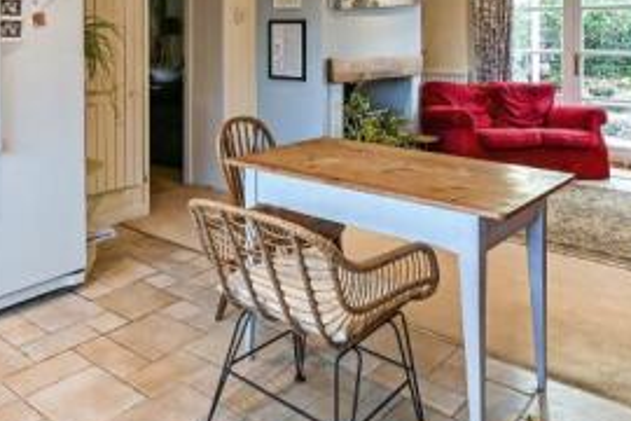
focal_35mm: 34
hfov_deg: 54.1
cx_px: 188
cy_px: 32
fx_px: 596
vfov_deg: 36.2
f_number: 9
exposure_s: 1/3
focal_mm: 14
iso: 320
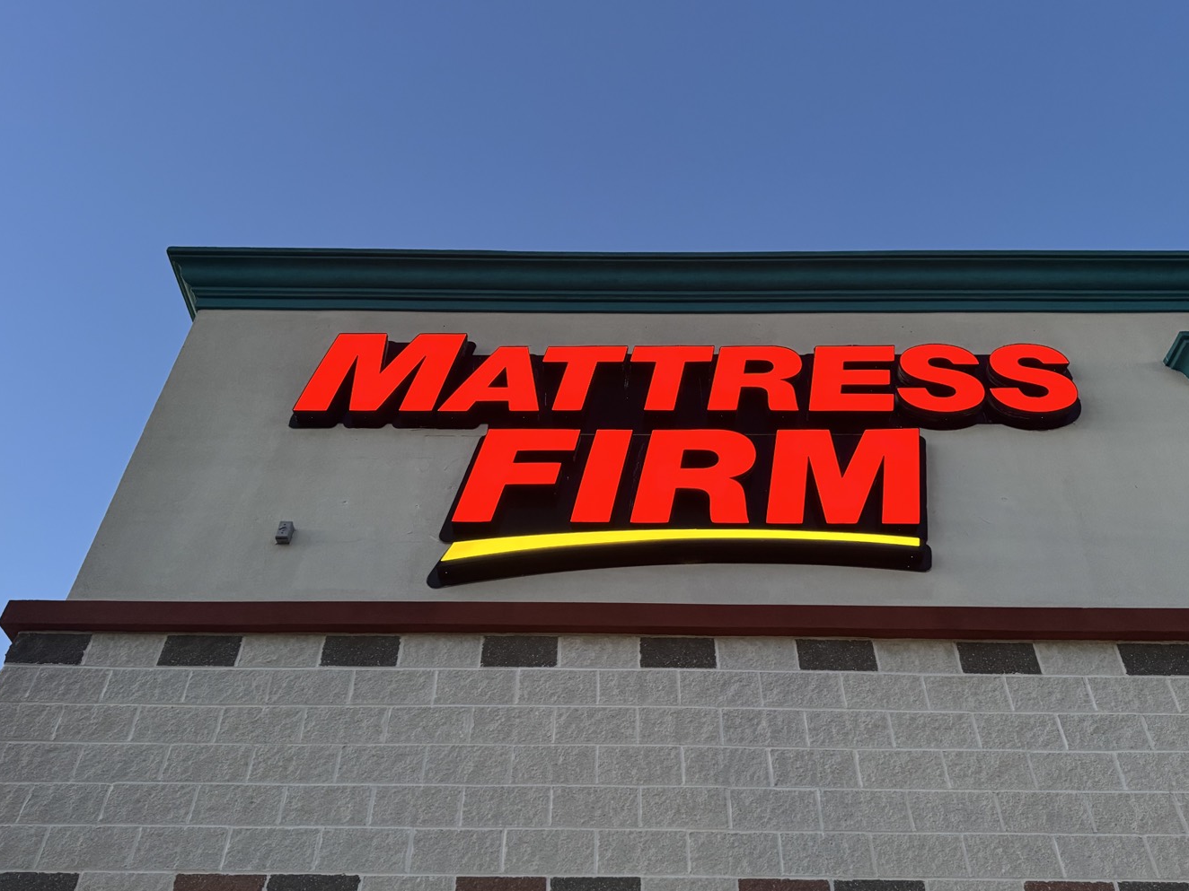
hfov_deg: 61.7
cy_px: 452
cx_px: 609
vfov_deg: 48.2
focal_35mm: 29
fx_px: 996
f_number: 1.78
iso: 500
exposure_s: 1/60
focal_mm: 6.76
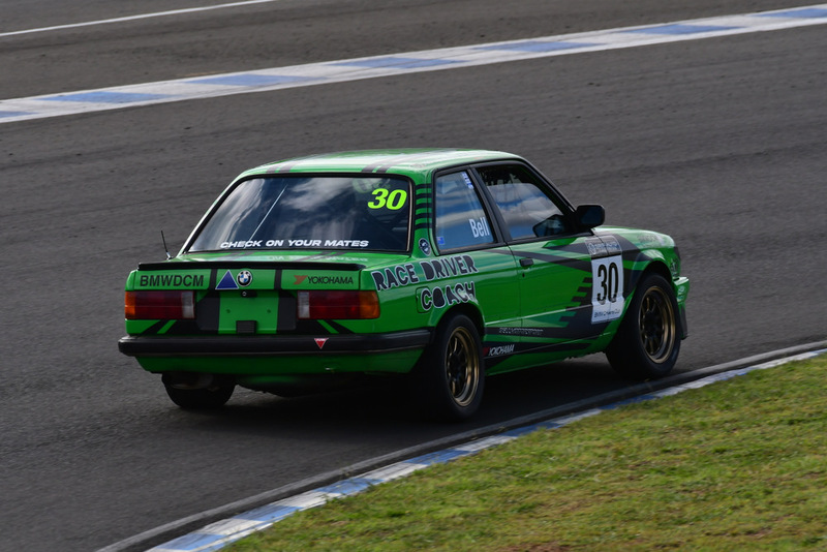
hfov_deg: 3.1
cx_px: 414
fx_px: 15166
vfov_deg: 2.1
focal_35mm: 660
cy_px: 276
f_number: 9
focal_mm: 440
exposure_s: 1/640
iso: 400
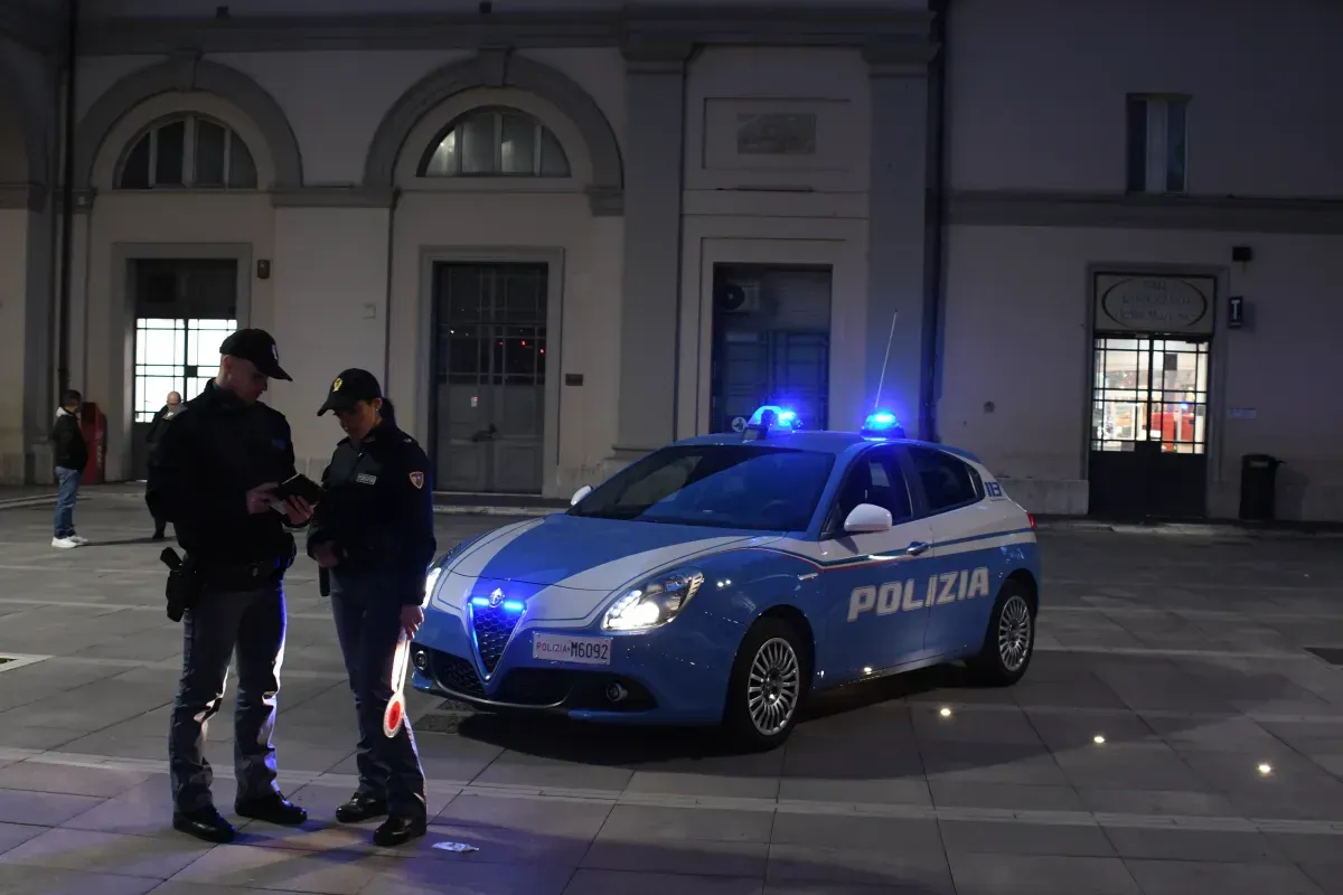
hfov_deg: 46.4
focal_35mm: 42
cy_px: 448
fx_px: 1567
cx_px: 672
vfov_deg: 31.9
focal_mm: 28
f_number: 4
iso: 1600
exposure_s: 1/15
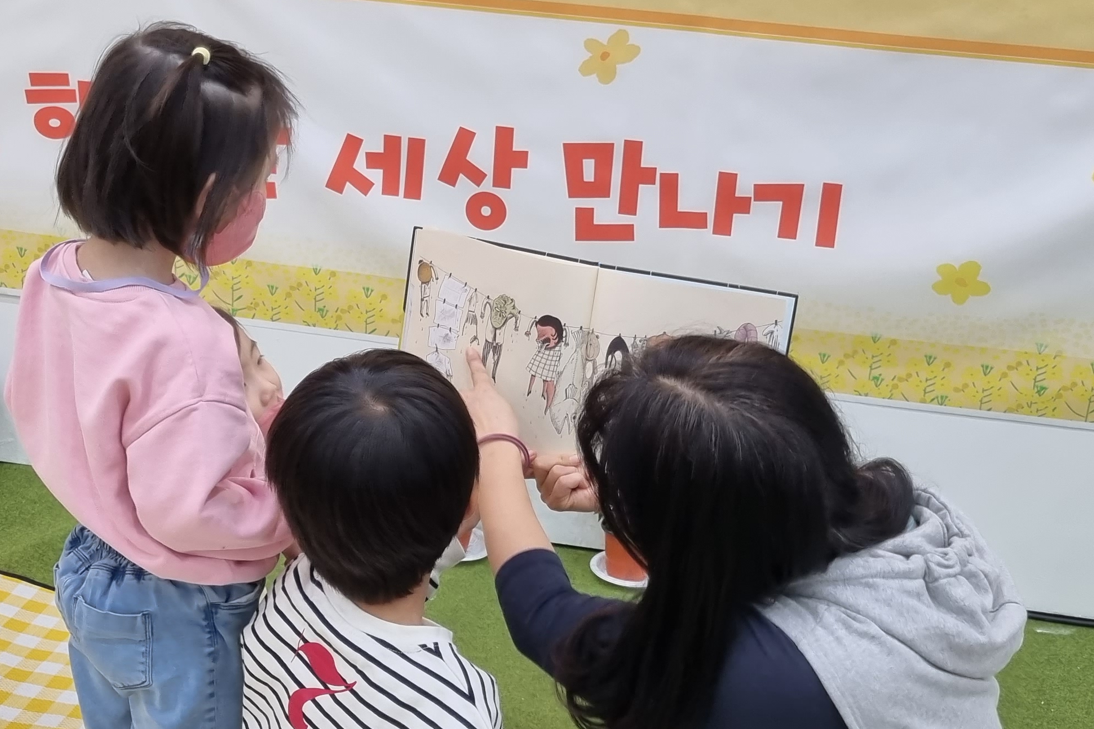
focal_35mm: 55
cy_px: 395
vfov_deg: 24.6
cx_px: 546
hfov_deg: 36.2
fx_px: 1672
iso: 160
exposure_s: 1/120
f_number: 1.8
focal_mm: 5.4
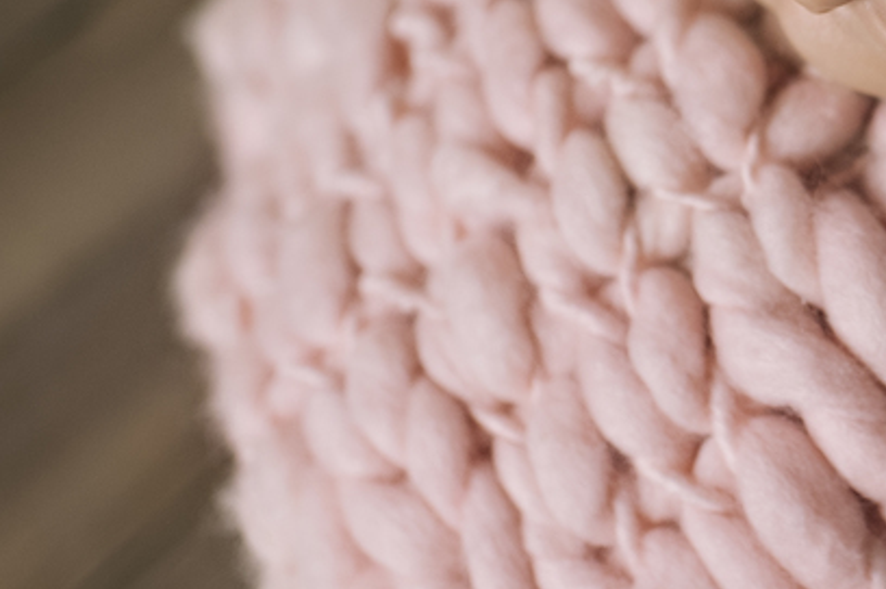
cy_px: -74
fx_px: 2532
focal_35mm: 103
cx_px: 1129
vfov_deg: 13.0
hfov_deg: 18.5
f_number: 2.2
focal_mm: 35
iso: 320
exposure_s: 1/125
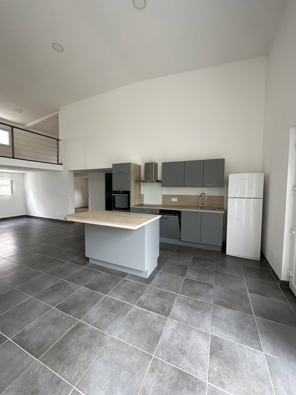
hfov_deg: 85.7
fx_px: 160
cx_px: 148
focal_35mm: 14
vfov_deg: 102.1
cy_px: 198
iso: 160
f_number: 2.2
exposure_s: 1/99
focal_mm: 2.22
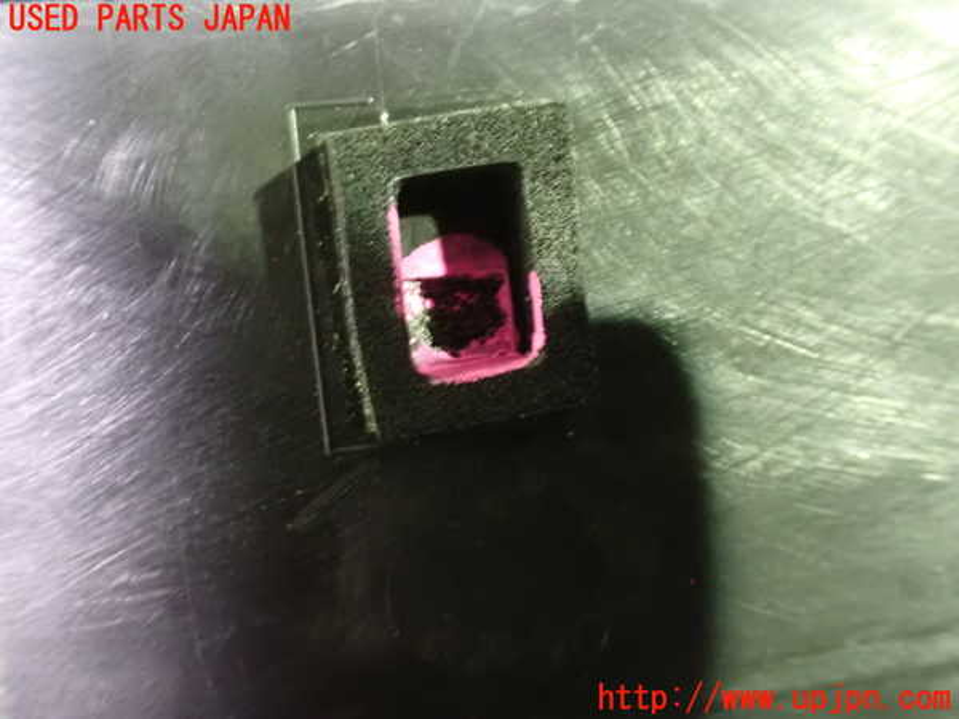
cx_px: 480
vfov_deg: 46.8
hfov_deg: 60.0
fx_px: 831
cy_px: 360
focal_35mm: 30
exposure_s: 1/13
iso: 1600
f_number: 2.3
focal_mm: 5.4
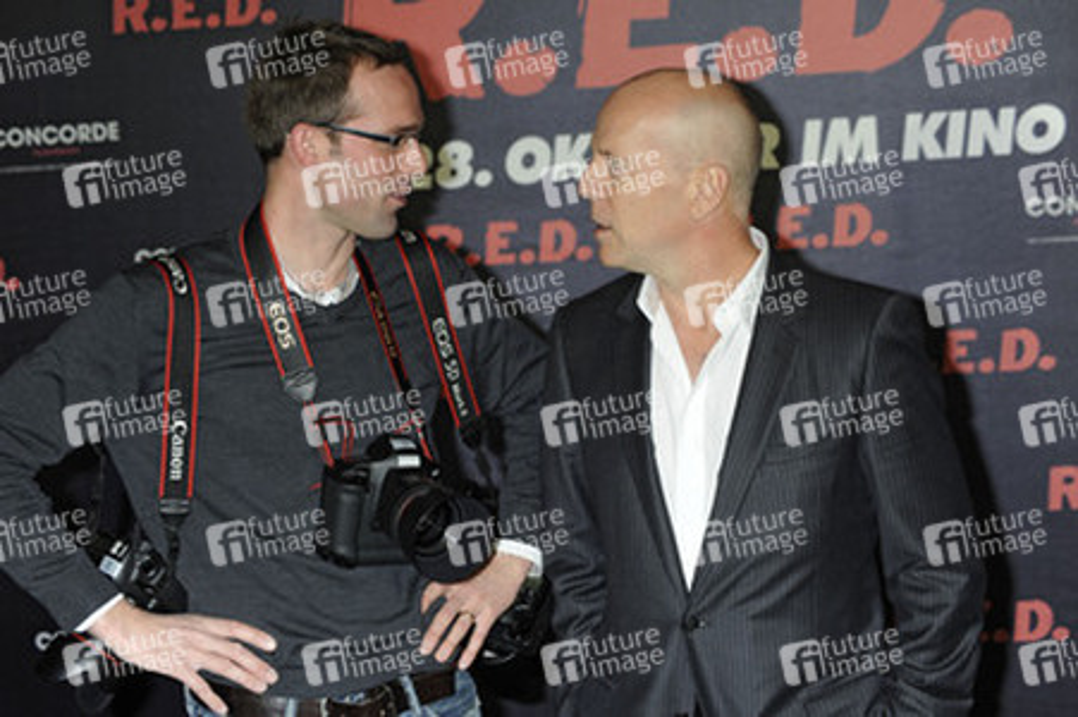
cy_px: 358
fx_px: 2394
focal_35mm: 80
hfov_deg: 25.4
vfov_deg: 17.0
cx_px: 539
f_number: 5.6
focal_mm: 80
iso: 800
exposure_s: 1/160
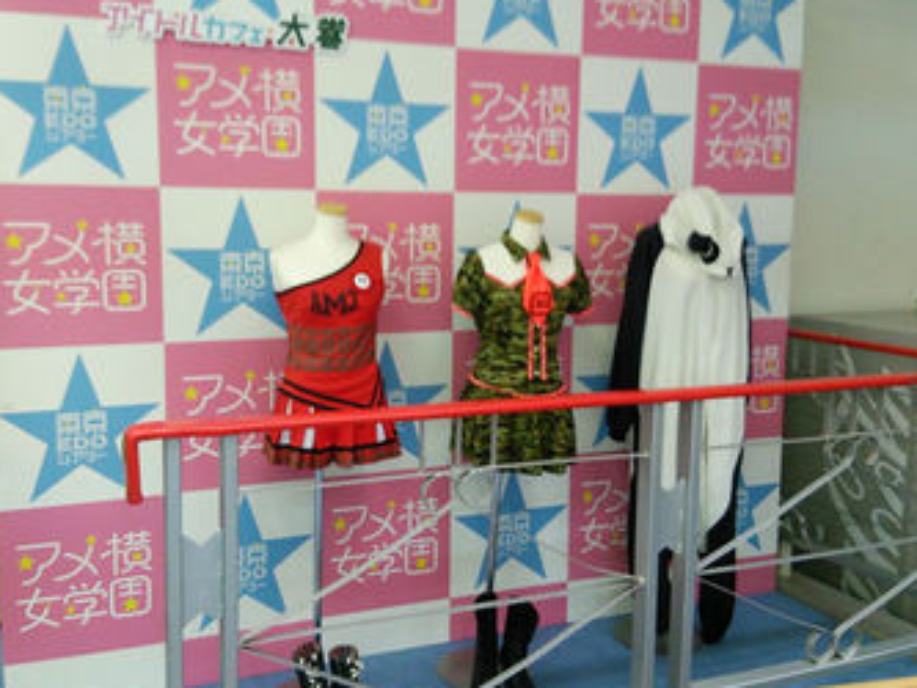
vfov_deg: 39.6
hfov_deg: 51.3
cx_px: 416
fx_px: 954
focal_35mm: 36
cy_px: 305
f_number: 1.94
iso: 100
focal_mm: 4.06
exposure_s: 1/44
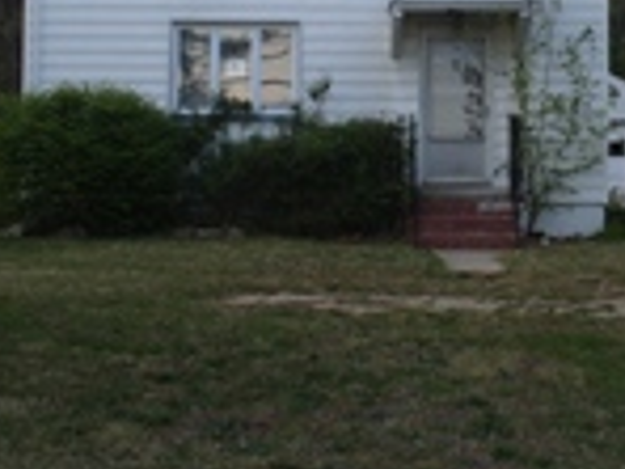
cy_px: 13
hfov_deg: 23.8
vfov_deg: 17.6
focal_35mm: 82
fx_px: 1481
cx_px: 325
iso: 80
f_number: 3.4
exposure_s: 1/90
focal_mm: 7.8
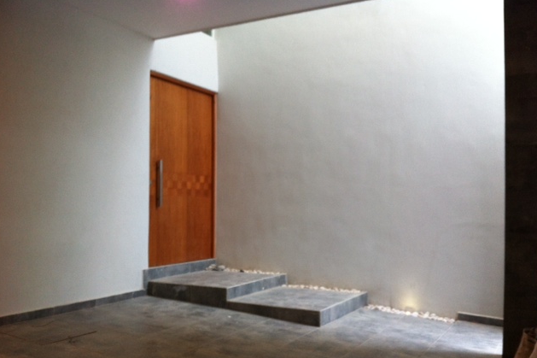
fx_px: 552
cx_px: 271
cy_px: 201
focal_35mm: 37
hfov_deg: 51.9
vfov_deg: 35.9
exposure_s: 1/15
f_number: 2.8
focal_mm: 3.85
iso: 100
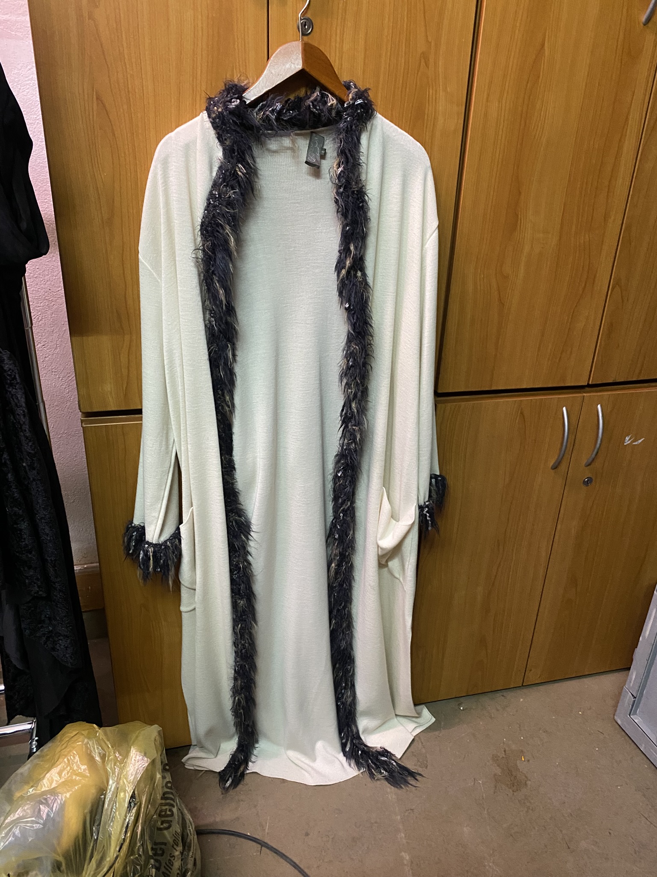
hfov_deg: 53.1
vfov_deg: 67.3
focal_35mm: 26
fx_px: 658
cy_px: 438
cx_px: 328
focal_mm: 4.25
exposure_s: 1/33
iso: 400
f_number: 1.8
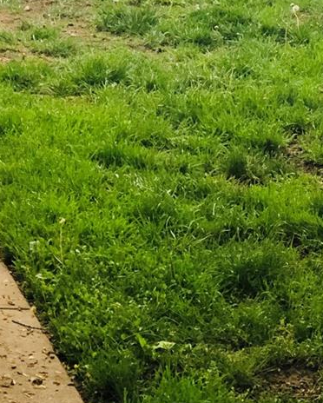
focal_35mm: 184
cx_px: 332
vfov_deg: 10.5
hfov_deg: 8.4
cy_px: 191
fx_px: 2196
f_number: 2.8
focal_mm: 6.6
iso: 50
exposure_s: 1/30
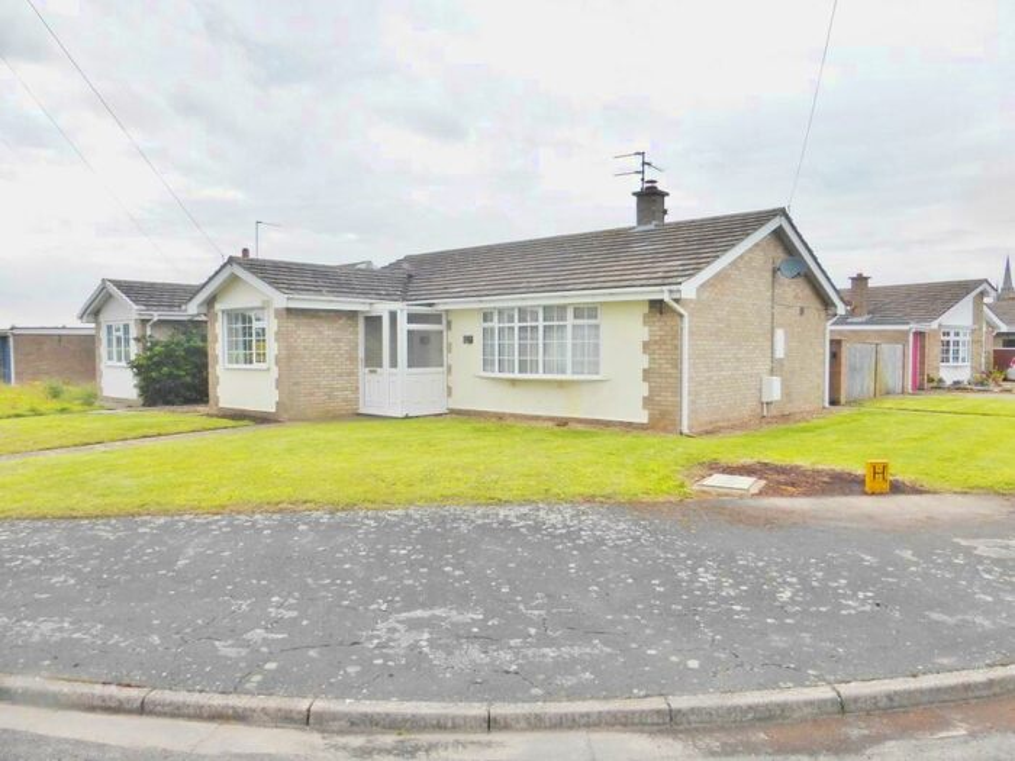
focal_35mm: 24
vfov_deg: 56.8
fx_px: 704
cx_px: 508
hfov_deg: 71.6
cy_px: 380
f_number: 4
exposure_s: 1/400
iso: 100
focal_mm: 4.3
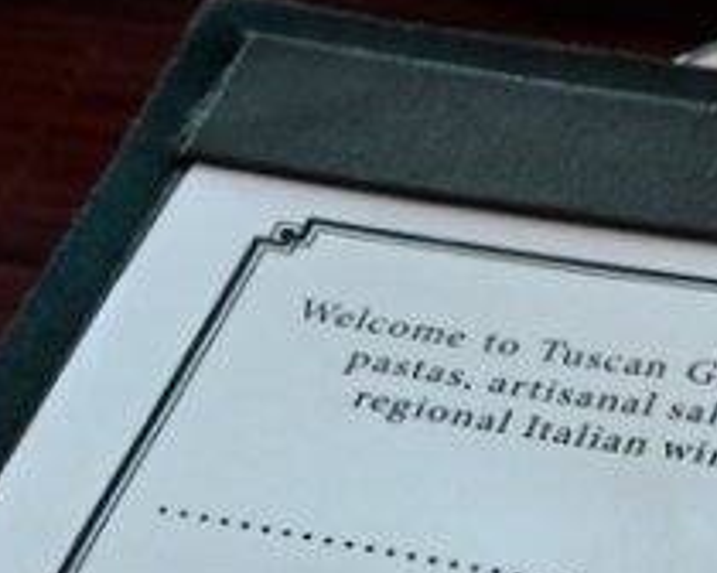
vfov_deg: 8.7
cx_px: 1079
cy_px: 1078
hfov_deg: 11.0
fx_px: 3579
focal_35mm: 169
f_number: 4
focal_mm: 21
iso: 720
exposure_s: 1/125
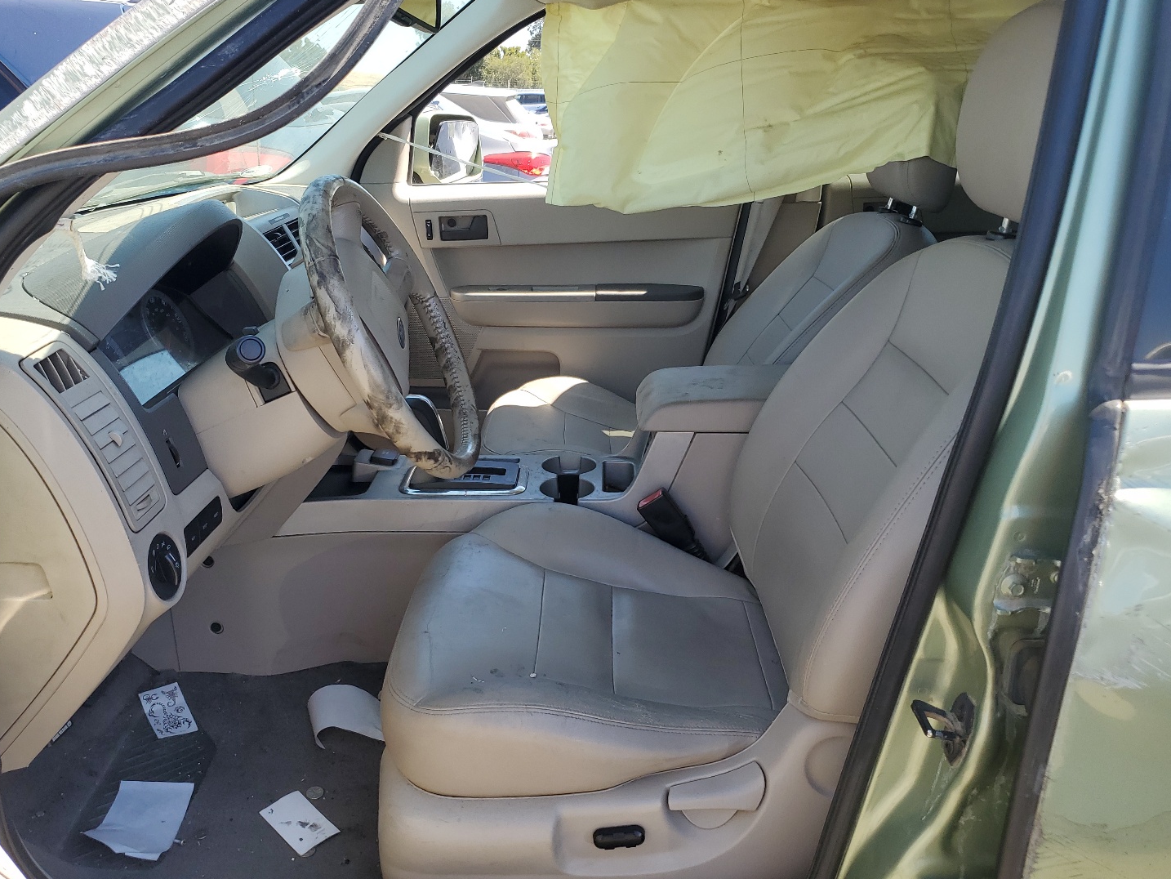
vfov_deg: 48.2
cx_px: 563
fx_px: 981
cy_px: 441
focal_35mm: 29
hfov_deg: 61.6
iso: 50
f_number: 1.5
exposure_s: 1/667
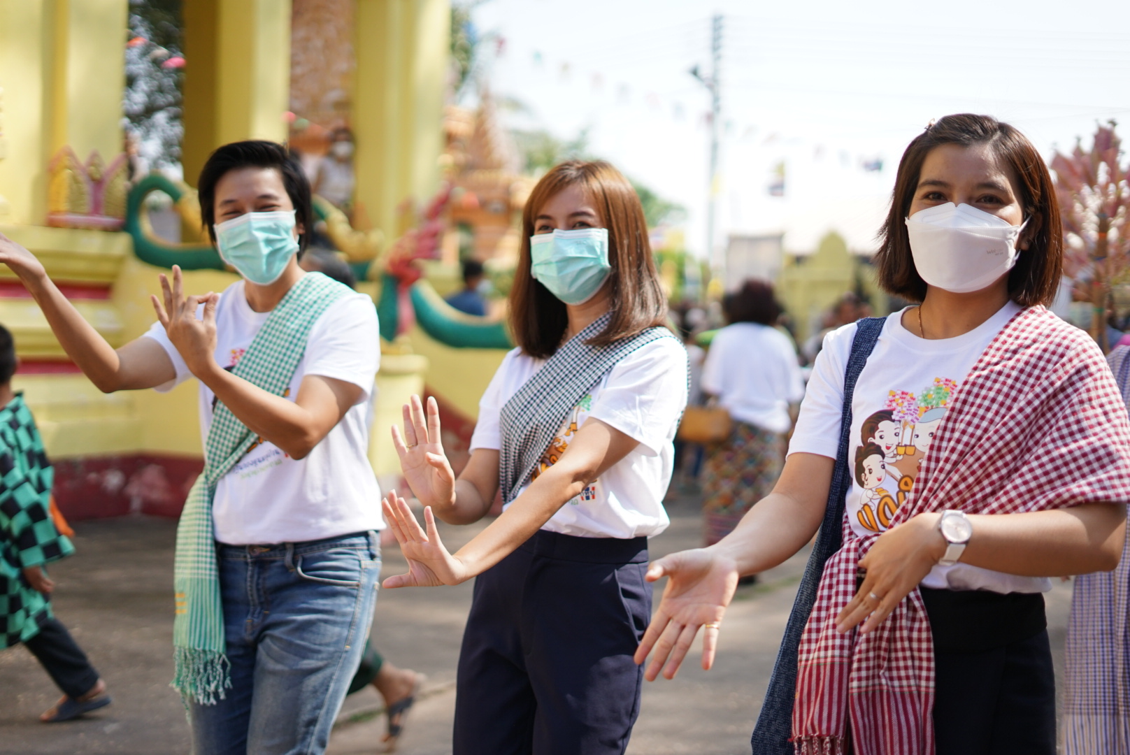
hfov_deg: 39.6
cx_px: 565
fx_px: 1571
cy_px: 378
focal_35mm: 50
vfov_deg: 27.0
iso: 400
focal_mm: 50
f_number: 1.8
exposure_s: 1/5000
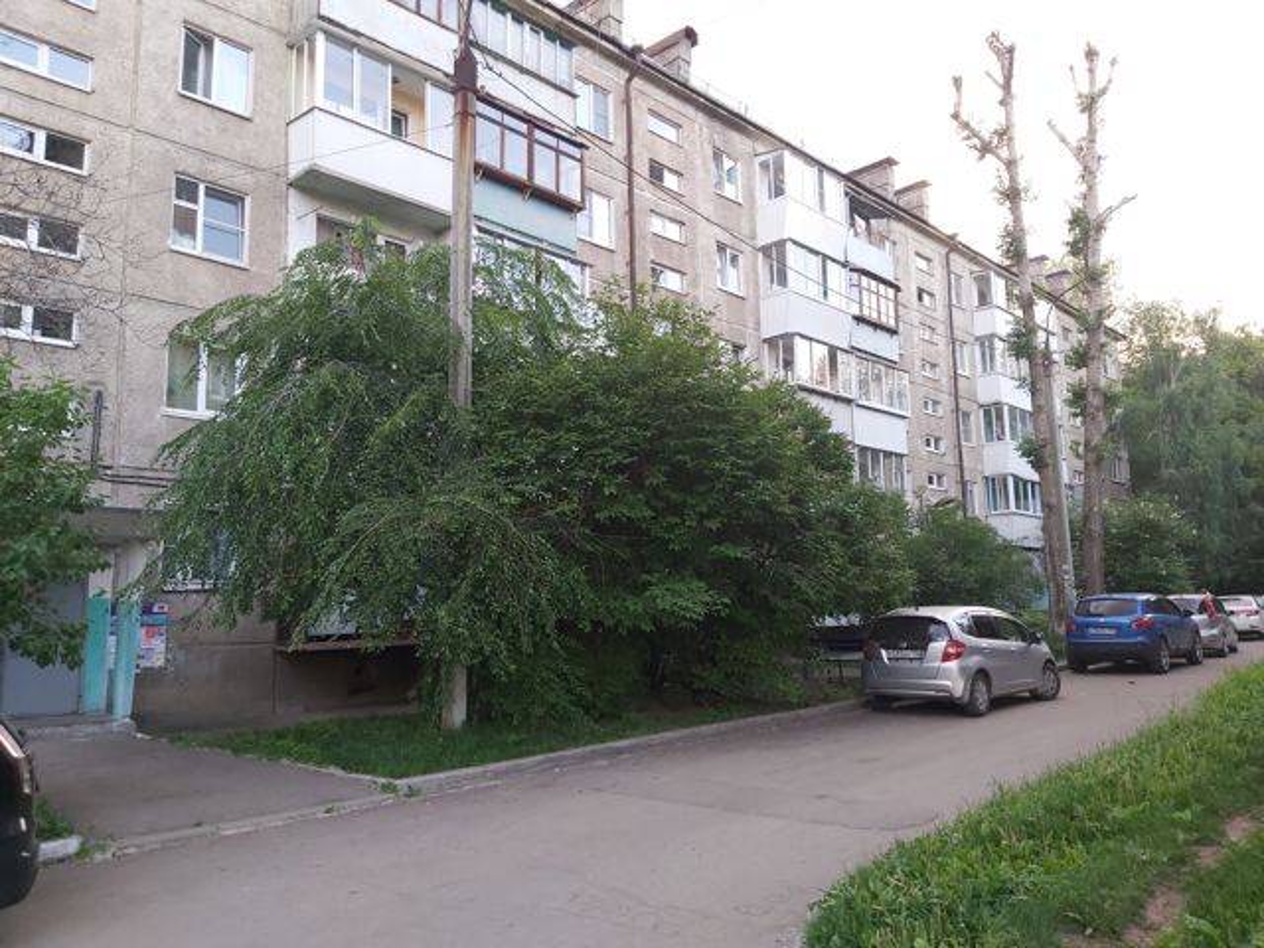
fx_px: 949
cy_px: 474
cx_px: 632
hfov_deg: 67.3
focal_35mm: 26
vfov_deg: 53.1
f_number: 1.7
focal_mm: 3.92
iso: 64
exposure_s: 1/60
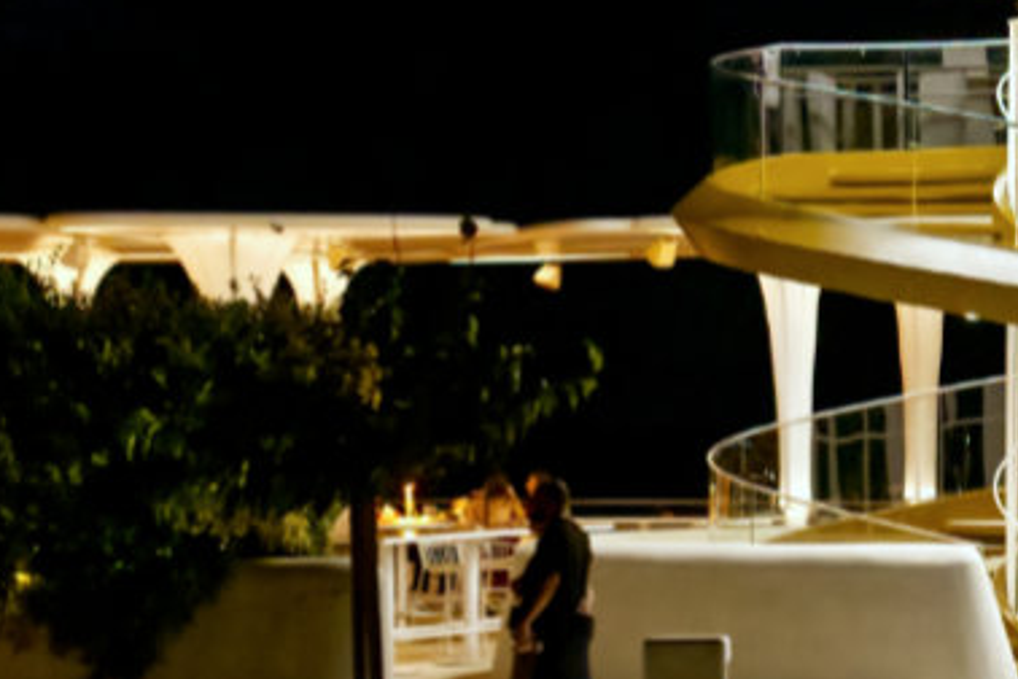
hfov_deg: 16.3
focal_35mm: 122
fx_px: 3450
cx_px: 1104
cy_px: 217
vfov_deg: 11.2
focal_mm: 30
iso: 6400
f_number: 2.8
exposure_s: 1/60
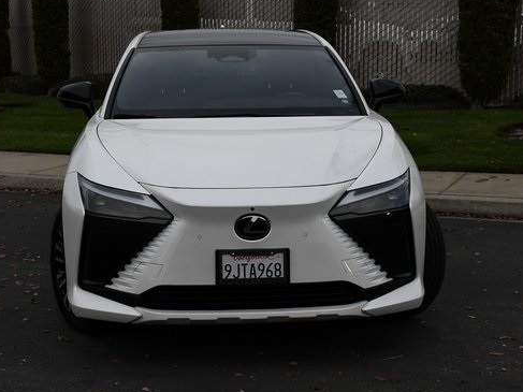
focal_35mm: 72
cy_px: 197
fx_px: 1088
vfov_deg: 20.4
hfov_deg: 27.0
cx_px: 263
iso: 3200
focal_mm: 38
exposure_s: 1/5000
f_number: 8
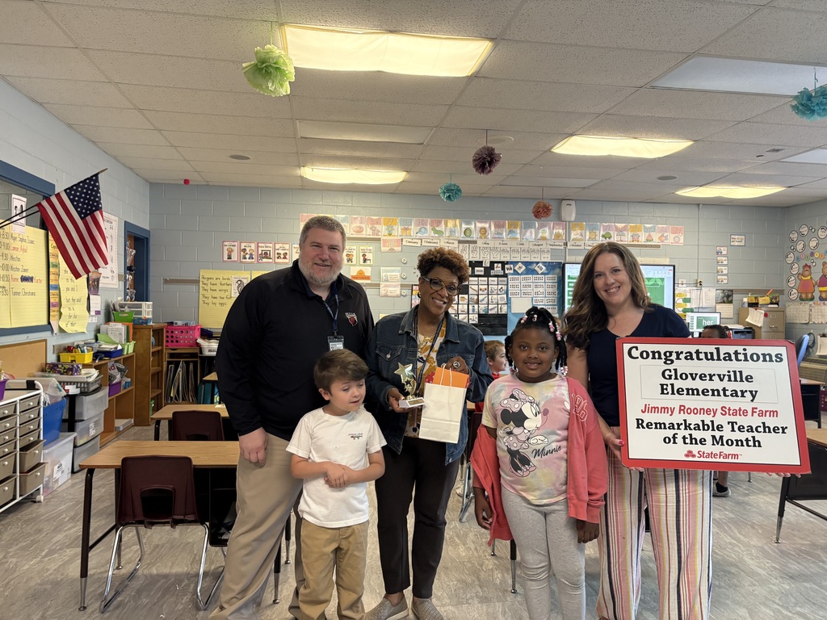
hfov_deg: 67.3
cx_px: 414
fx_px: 621
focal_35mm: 26
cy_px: 310
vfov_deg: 53.1
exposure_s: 1/60
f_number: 1.6
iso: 200
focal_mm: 5.96
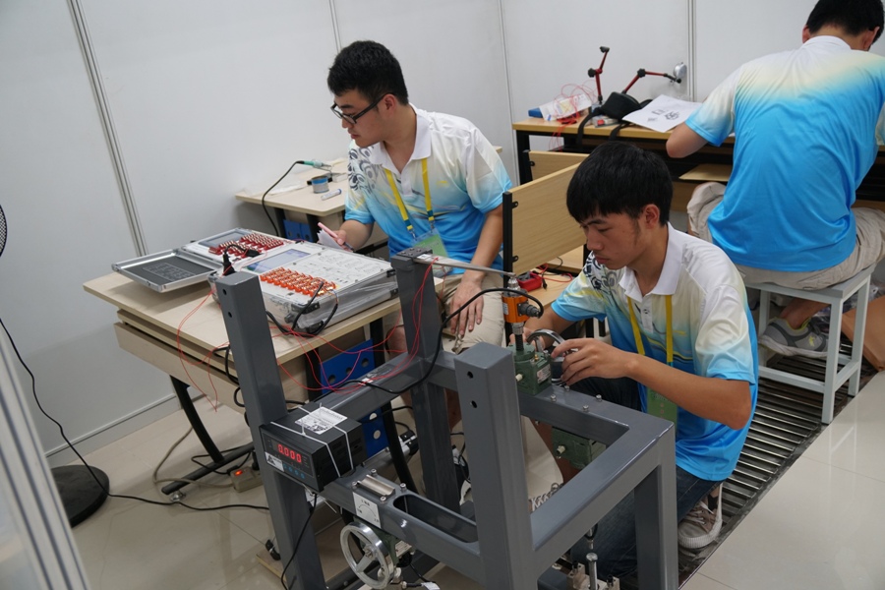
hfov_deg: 57.2
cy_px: 295
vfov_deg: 40.0
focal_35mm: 33
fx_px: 811
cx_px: 442
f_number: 4
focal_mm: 22
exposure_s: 1/60
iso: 640
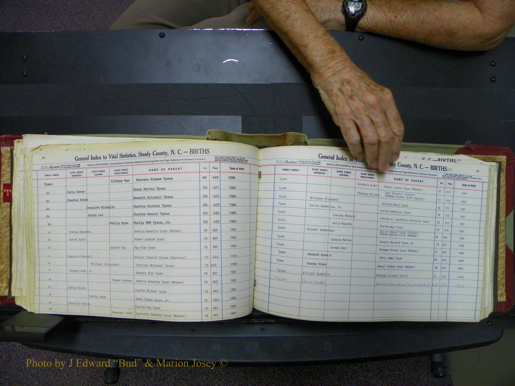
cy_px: 193
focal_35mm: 26
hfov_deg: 67.3
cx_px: 258
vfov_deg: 53.1
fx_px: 387
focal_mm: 4.6
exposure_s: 1/30
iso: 100
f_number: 2.8
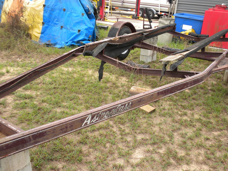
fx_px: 244
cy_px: 86
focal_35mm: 37
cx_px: 114
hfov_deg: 50.1
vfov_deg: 38.7
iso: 64
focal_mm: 6.6
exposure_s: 1/86.3
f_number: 3.5
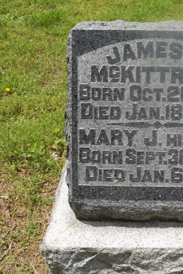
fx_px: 351
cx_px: 165
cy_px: 137
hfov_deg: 28.1
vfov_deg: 42.7
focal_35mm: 46
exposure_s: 1/125
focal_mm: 5.9
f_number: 8
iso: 64
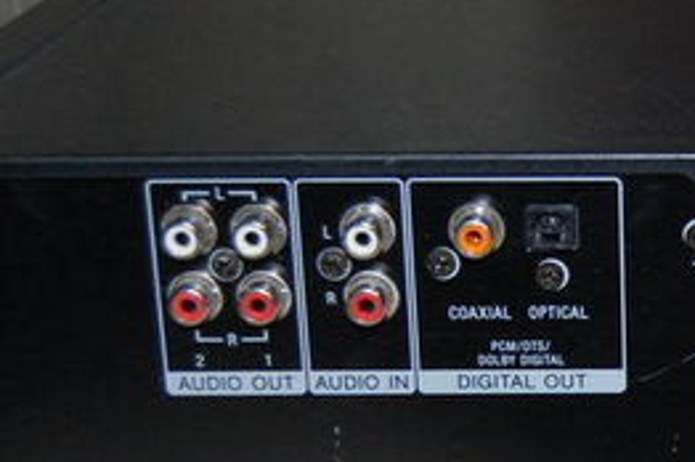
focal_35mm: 110
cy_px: 454
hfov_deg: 17.9
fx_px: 2121
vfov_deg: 12.3
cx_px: 764
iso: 400
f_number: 4
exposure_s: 1/60
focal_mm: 24
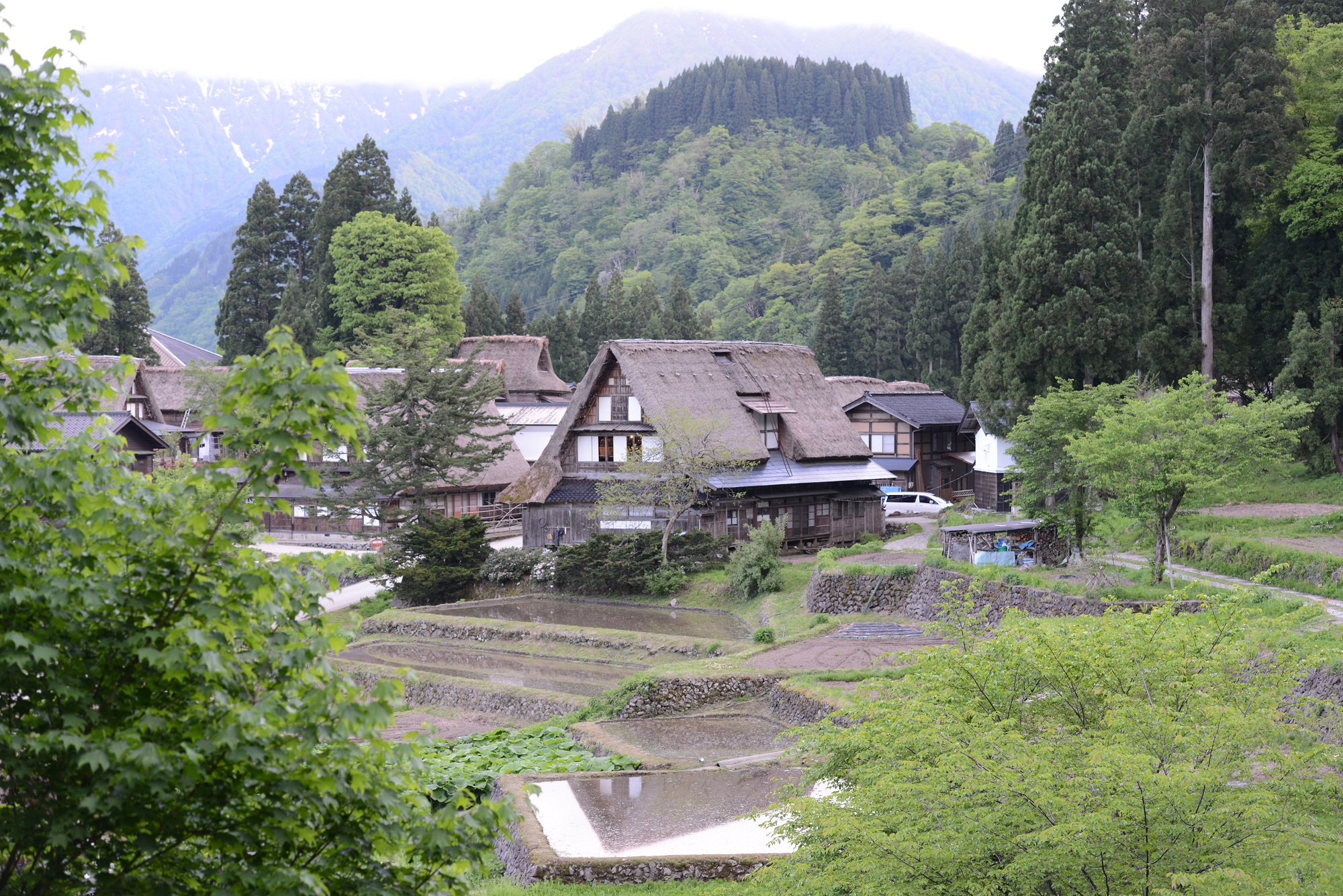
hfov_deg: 28.8
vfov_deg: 19.5
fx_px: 2612
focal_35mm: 70
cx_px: 672
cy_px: 448
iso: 640
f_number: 4
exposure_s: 1/80
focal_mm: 70
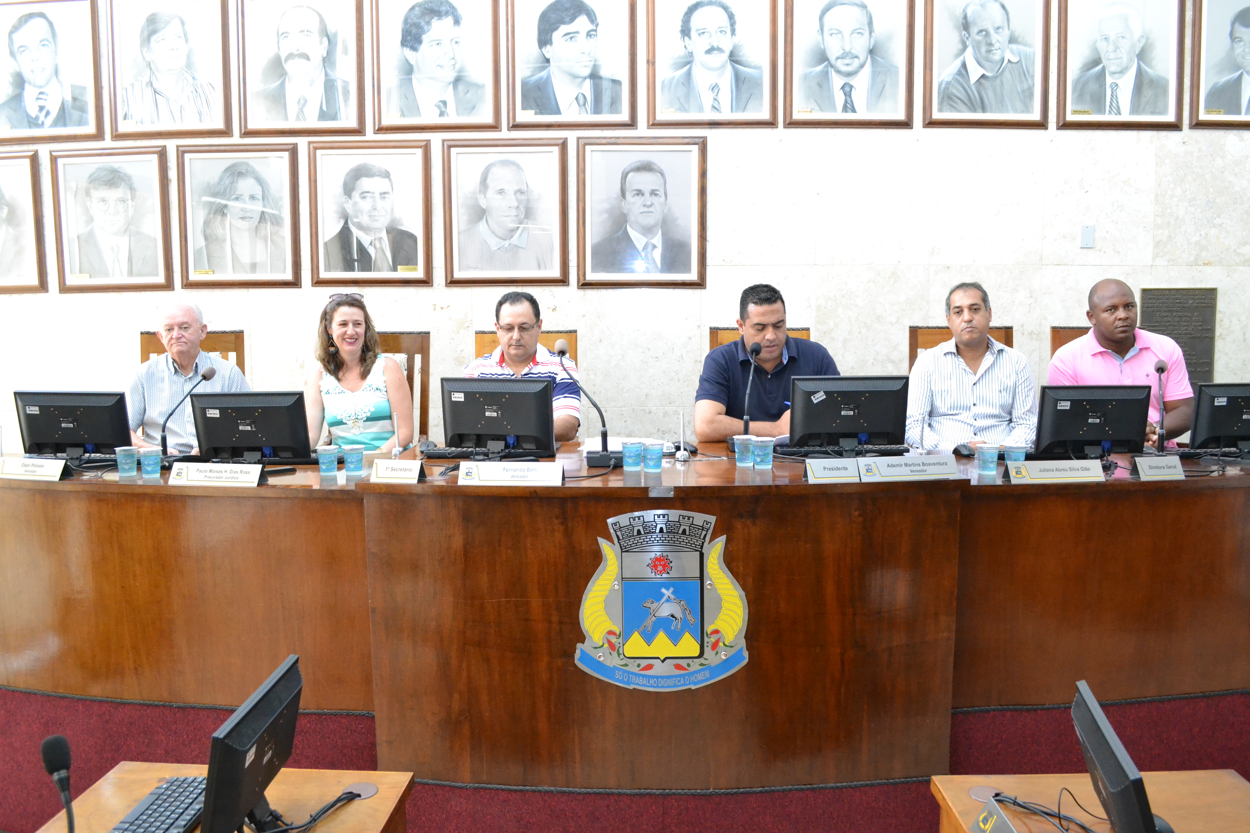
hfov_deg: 67.4
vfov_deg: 47.9
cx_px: 625
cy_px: 416
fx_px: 937
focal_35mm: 27
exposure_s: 1/100
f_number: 5
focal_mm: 18
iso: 3200
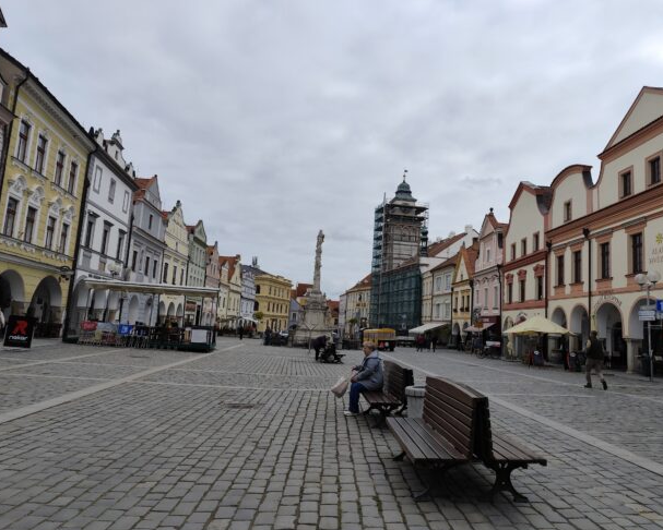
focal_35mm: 25
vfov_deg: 56.8
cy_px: 258
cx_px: 344
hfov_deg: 68.1
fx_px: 491
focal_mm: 6.19
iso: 50
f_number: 1.65
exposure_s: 1/997
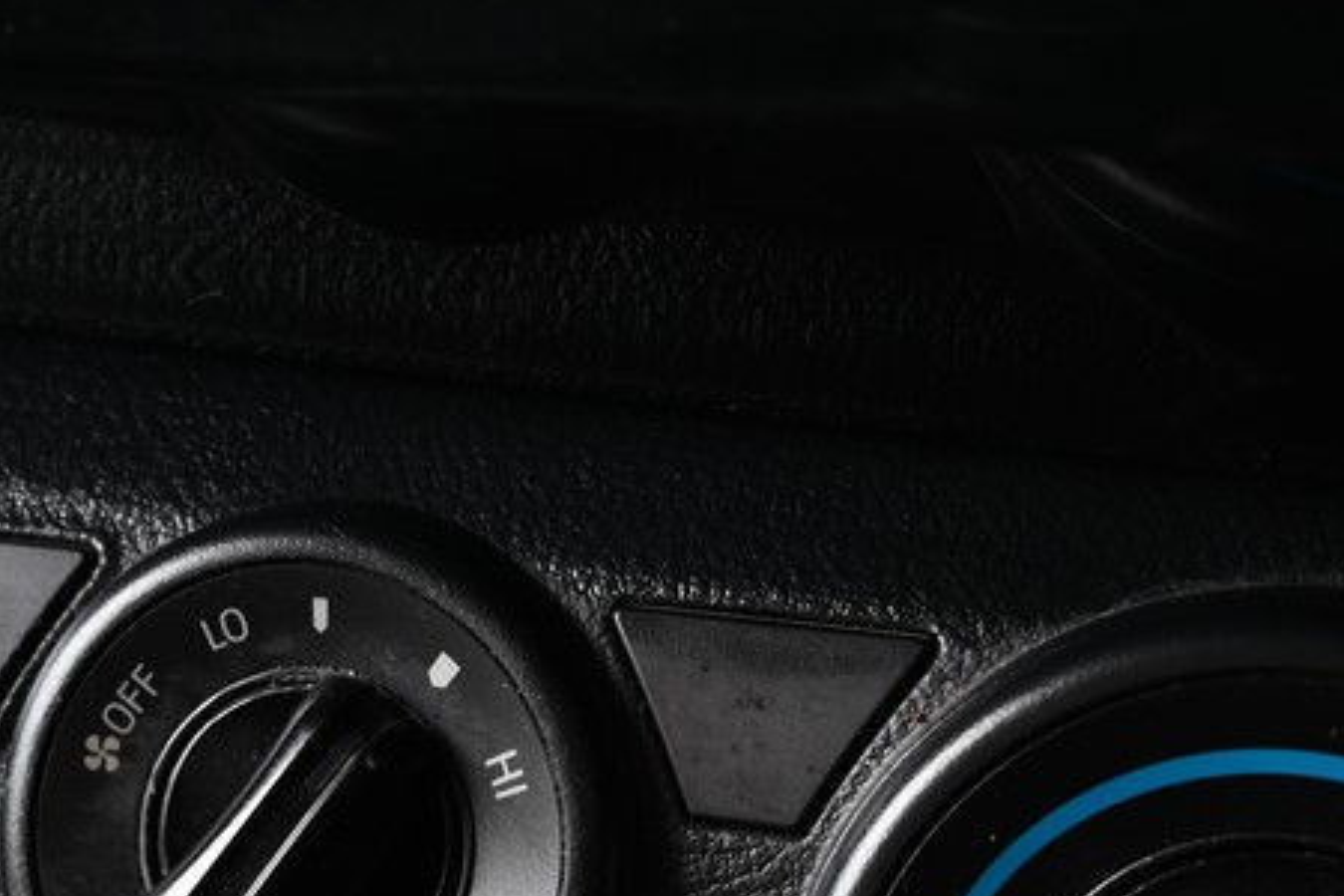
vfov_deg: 15.2
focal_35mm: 88
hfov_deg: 22.9
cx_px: 367
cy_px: 962
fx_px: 3285
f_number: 6.3
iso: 640
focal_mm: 36
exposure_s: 1/60
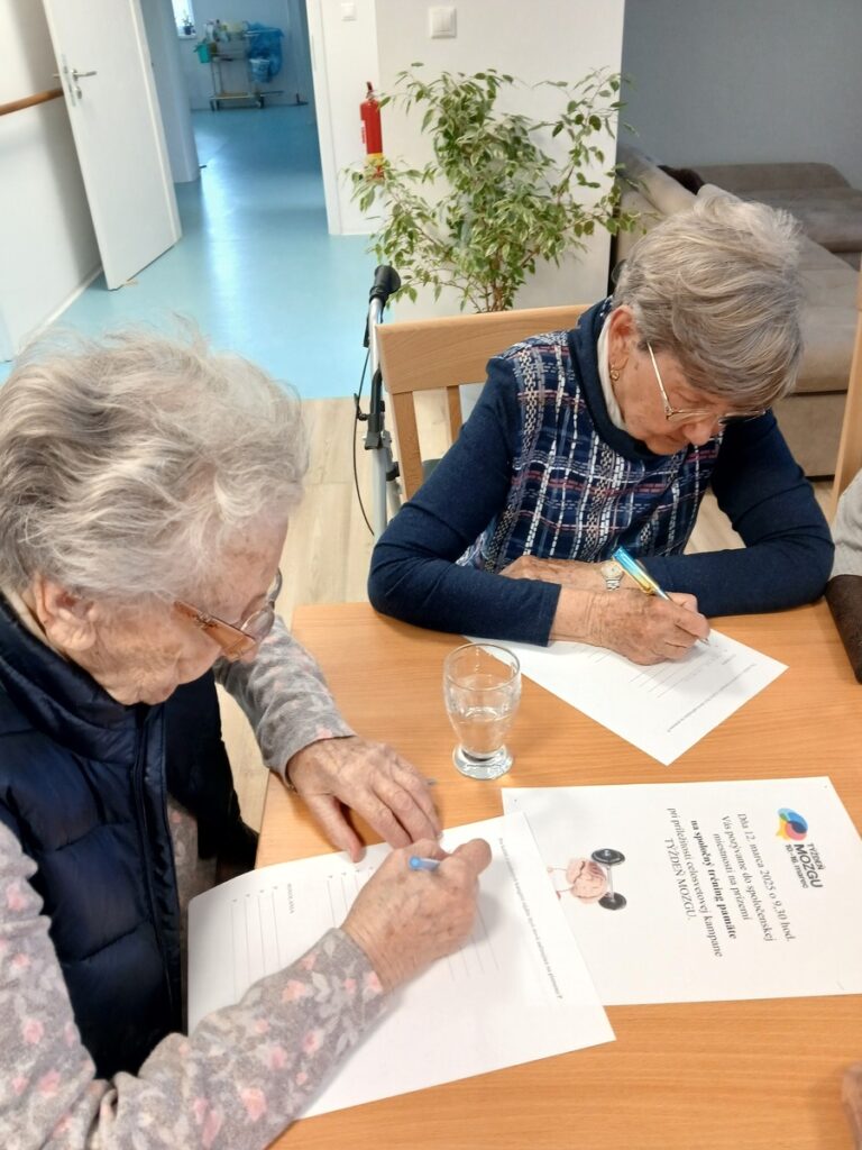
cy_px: 575
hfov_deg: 53.1
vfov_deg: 67.3
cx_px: 431
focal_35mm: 26
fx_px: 863
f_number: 1.8
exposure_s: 1/50
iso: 200
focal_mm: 3.98
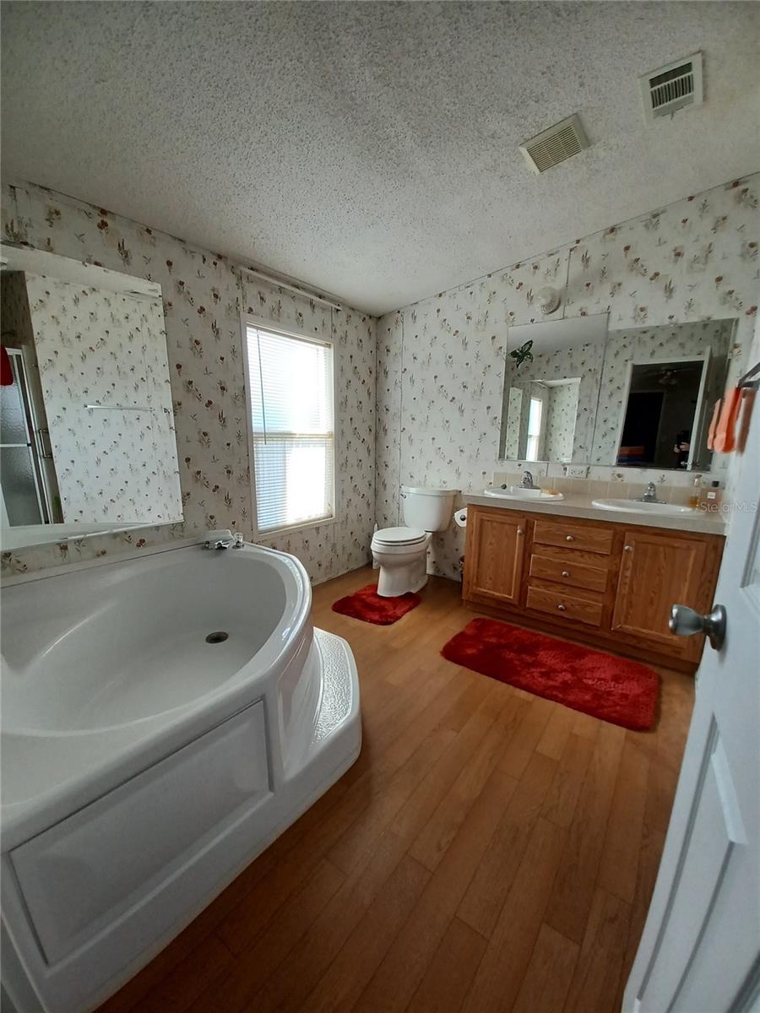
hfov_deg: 89.9
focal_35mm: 13
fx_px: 381
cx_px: 380
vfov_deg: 106.2
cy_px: 506
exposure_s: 1/100
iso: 64
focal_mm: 1.42
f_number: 2.2
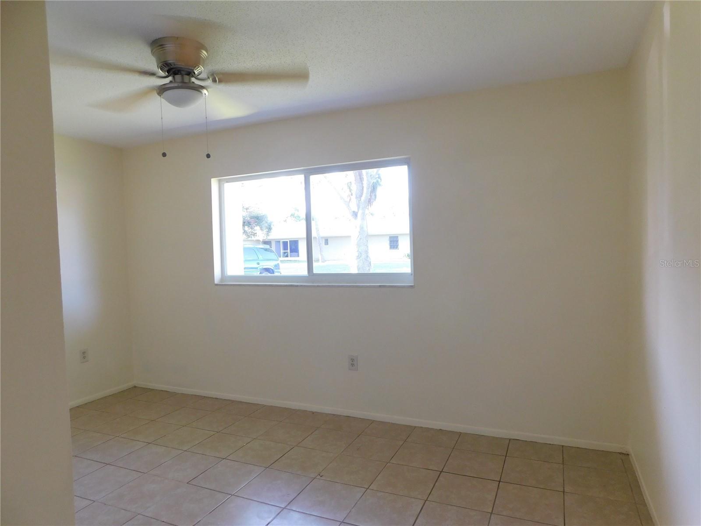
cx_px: 350
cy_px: 263
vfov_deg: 58.9
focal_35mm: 23
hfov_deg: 73.9
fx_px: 466
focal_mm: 4
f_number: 3
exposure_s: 1/30
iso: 160
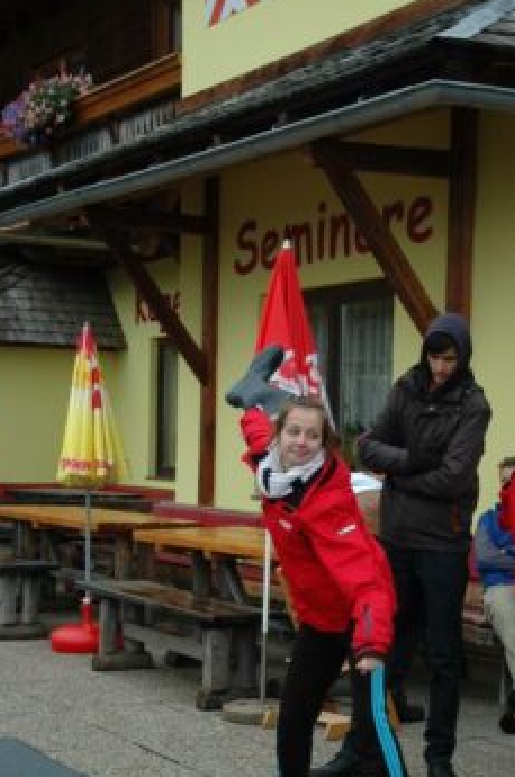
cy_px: 498
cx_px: 338
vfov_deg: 28.4
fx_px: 1528
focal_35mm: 71
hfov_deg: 19.1
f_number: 4.5
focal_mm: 34
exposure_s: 1/400
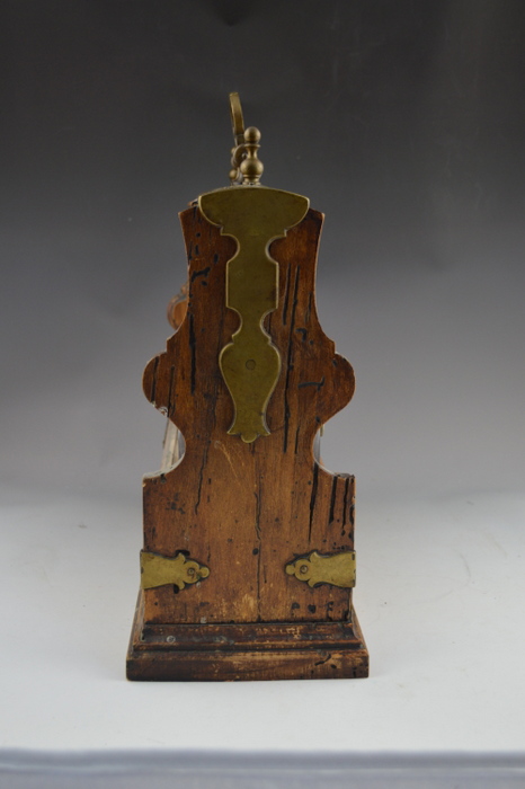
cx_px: 262
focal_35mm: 48
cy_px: 394
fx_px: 1051
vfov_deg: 41.1
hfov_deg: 28.0
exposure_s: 1/50
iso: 400
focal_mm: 32
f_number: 4.8
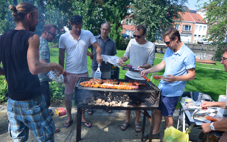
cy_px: 71
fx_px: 173
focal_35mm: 28
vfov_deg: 44.5
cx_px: 112
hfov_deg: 66.5
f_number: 8
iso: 200
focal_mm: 18
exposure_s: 1/250
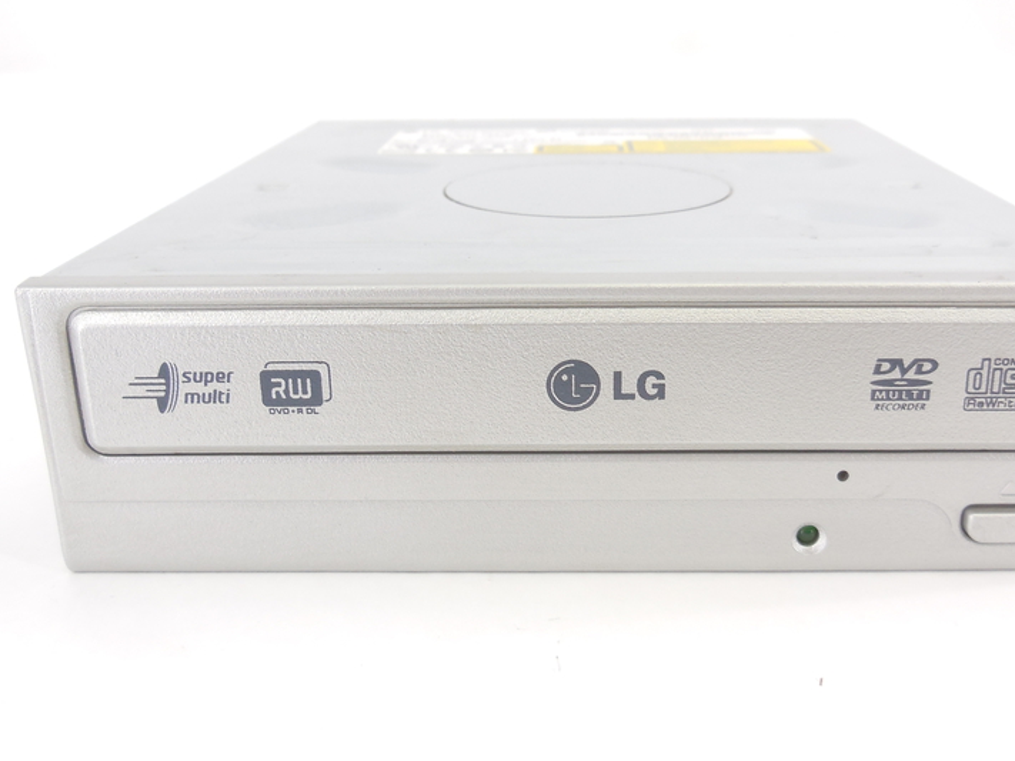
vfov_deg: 39.6
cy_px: 395
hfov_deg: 51.2
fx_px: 1055
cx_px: 582
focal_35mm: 36
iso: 125
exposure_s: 1/25
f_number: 3.1
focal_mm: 4.5
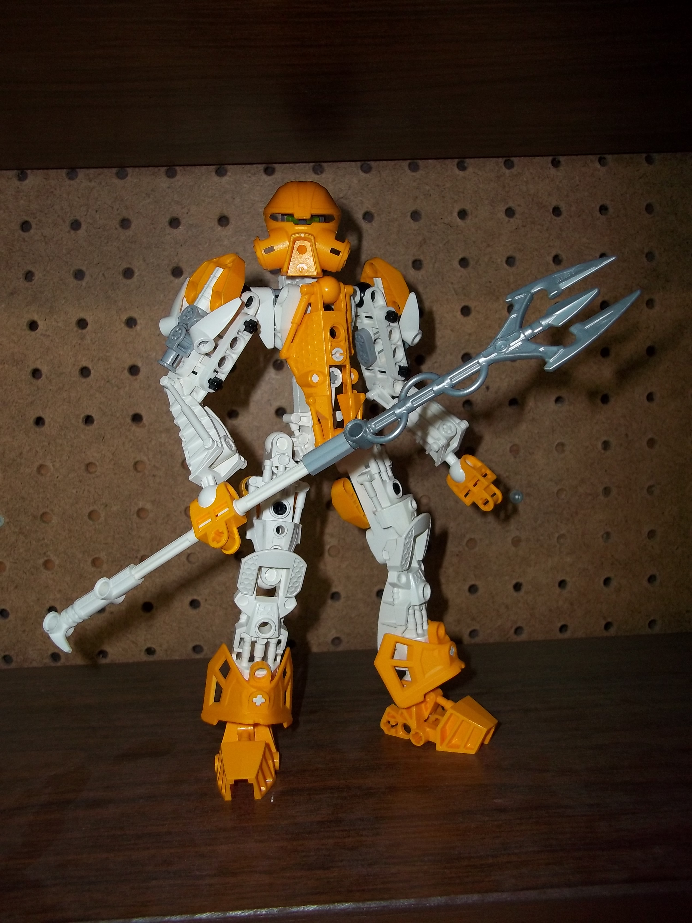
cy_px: 462
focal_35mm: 32
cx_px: 346
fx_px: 853
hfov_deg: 44.2
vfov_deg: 56.8
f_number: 2.9
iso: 80
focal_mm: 5.7
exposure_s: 1/30
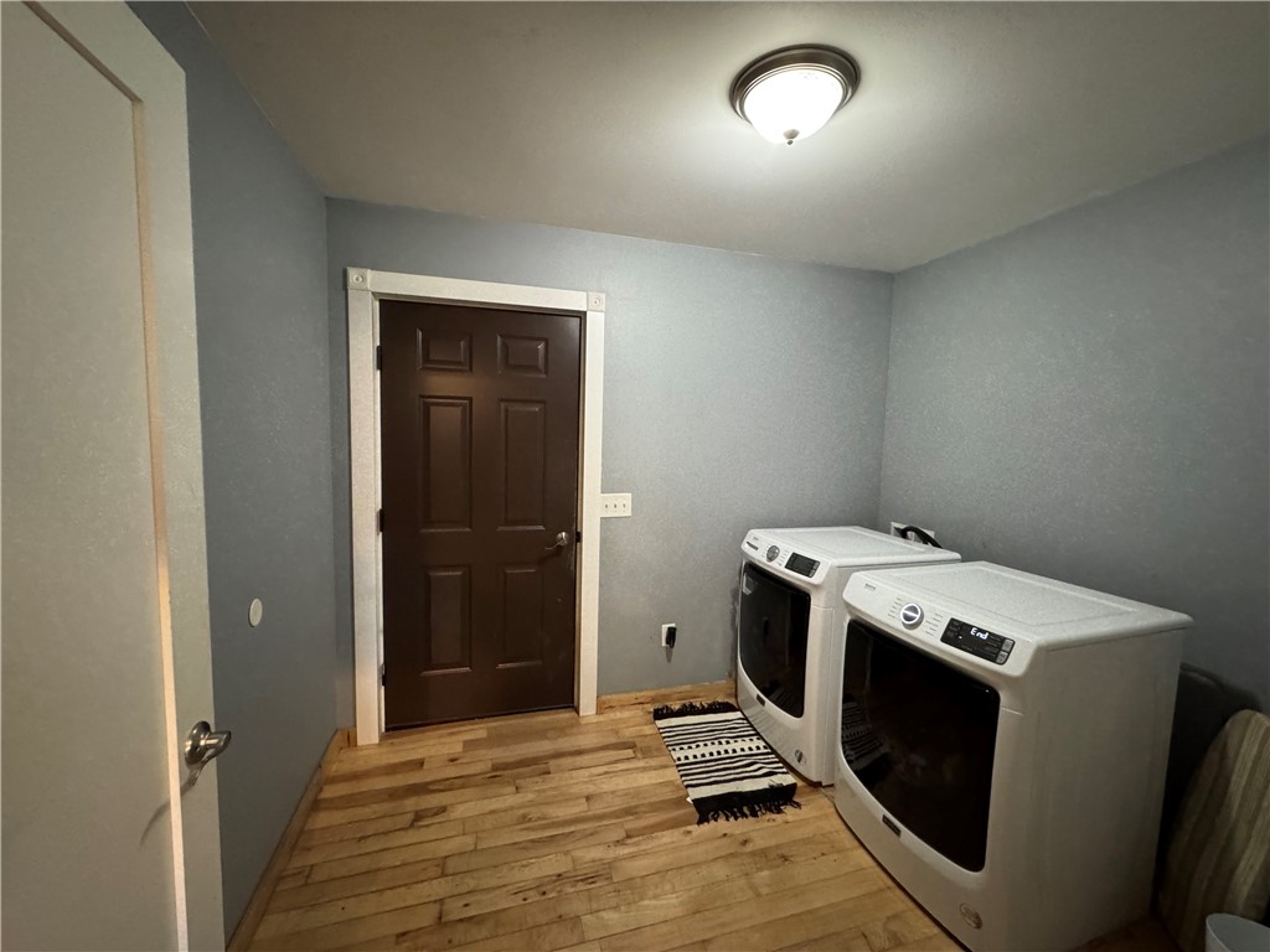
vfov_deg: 85.7
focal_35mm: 14
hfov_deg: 102.1
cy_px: 476
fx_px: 514
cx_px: 635
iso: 1000
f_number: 2.2
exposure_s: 1/40
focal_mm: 2.22
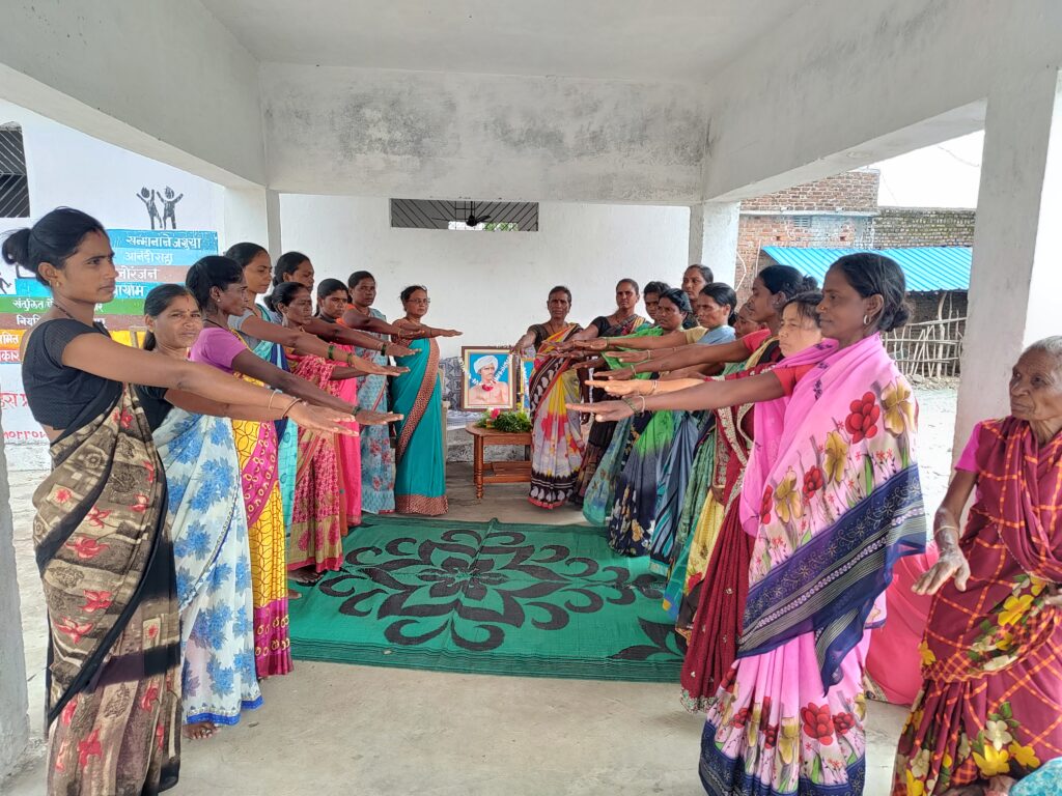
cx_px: 531
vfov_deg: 58.9
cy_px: 398
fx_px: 706
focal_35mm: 23
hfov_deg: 73.9
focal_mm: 5.56
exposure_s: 1/134
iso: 100
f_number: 1.8
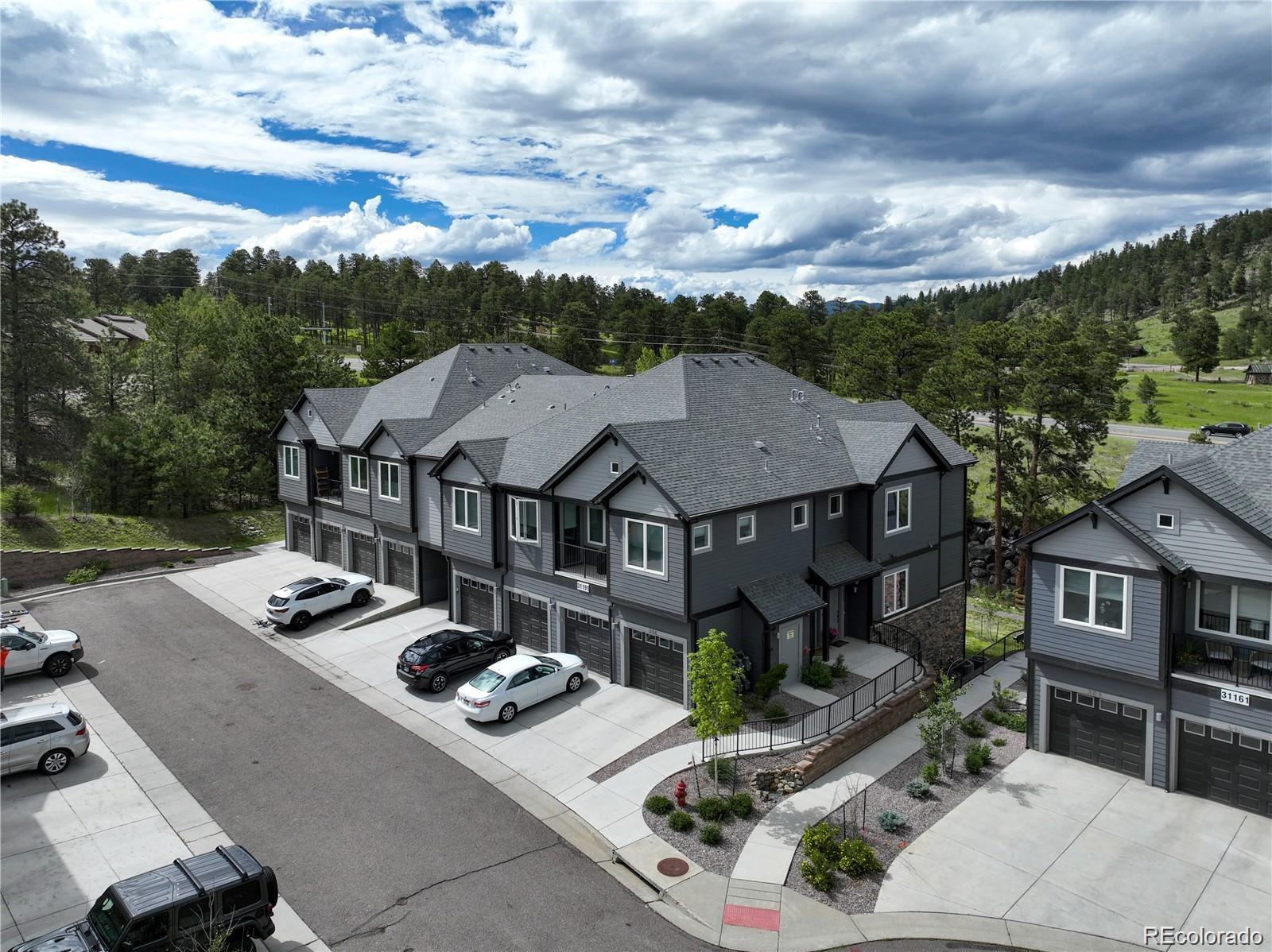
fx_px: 881
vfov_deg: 56.8
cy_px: 476
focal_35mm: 24
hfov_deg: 71.6
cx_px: 636
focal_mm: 12.29
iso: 130
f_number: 2.8
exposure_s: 1/3200
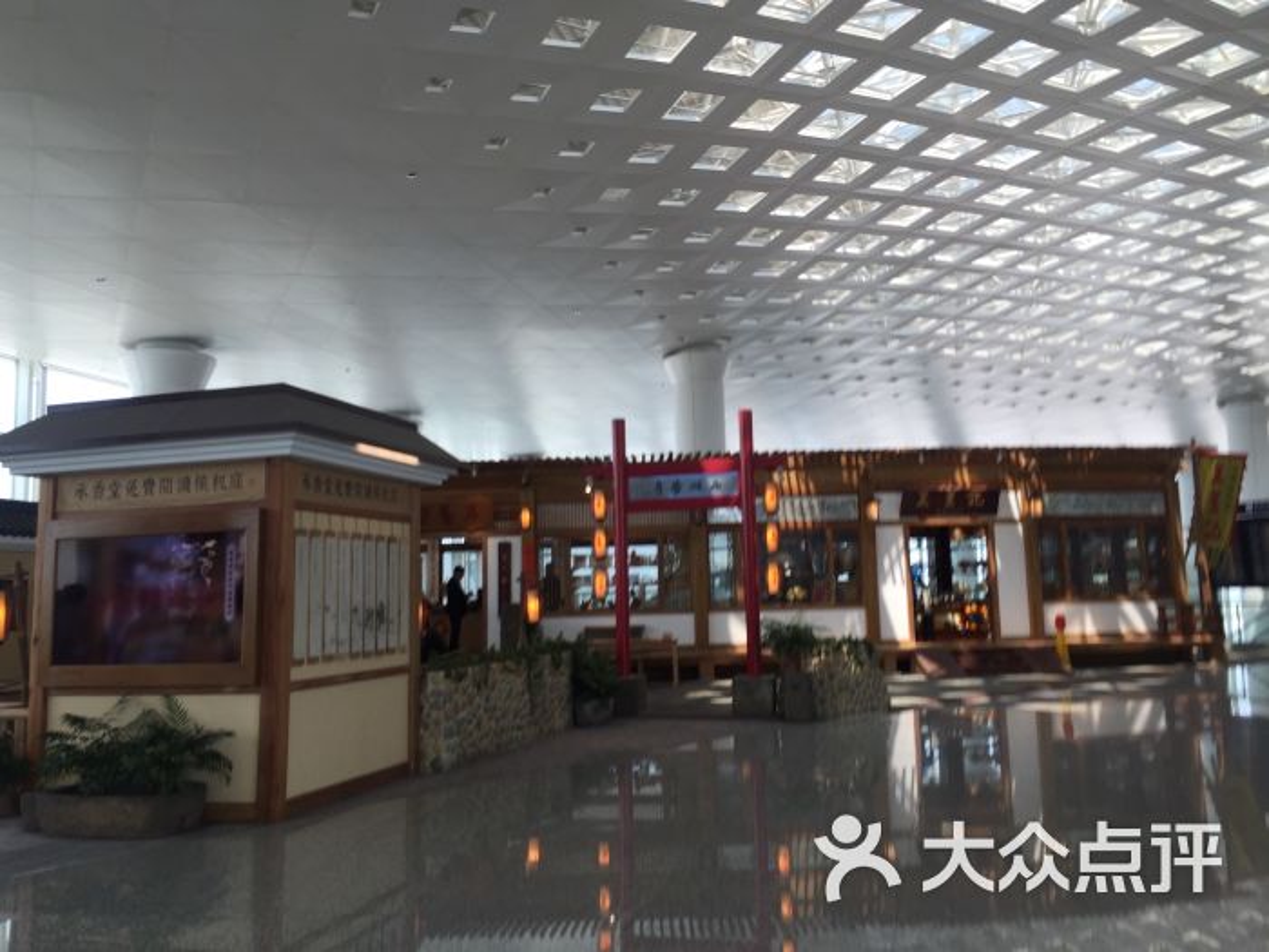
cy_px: 476
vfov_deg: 48.2
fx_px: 1063
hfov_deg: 61.7
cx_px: 634
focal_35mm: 29
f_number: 2.2
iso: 32
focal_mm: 4.15
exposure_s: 1/170
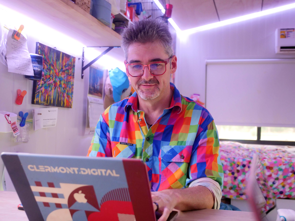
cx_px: 148
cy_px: 110
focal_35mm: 44
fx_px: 375
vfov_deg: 32.9
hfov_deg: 42.9
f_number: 2.8
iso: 2500
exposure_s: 1/60
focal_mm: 22
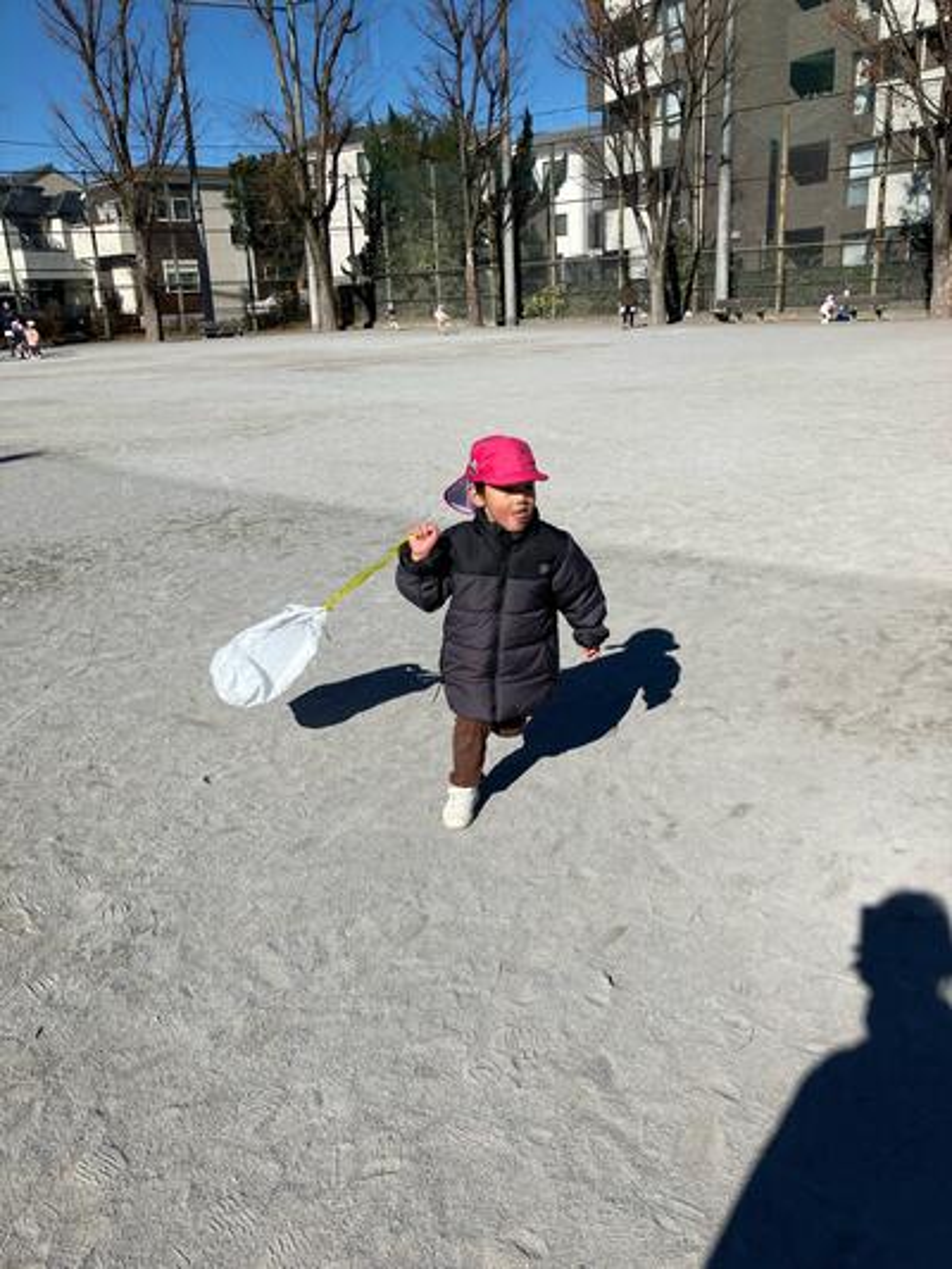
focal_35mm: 28
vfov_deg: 63.4
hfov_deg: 49.8
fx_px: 1026
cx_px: 476
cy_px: 634
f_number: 1.8
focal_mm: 3.99
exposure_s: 1/3472
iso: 32
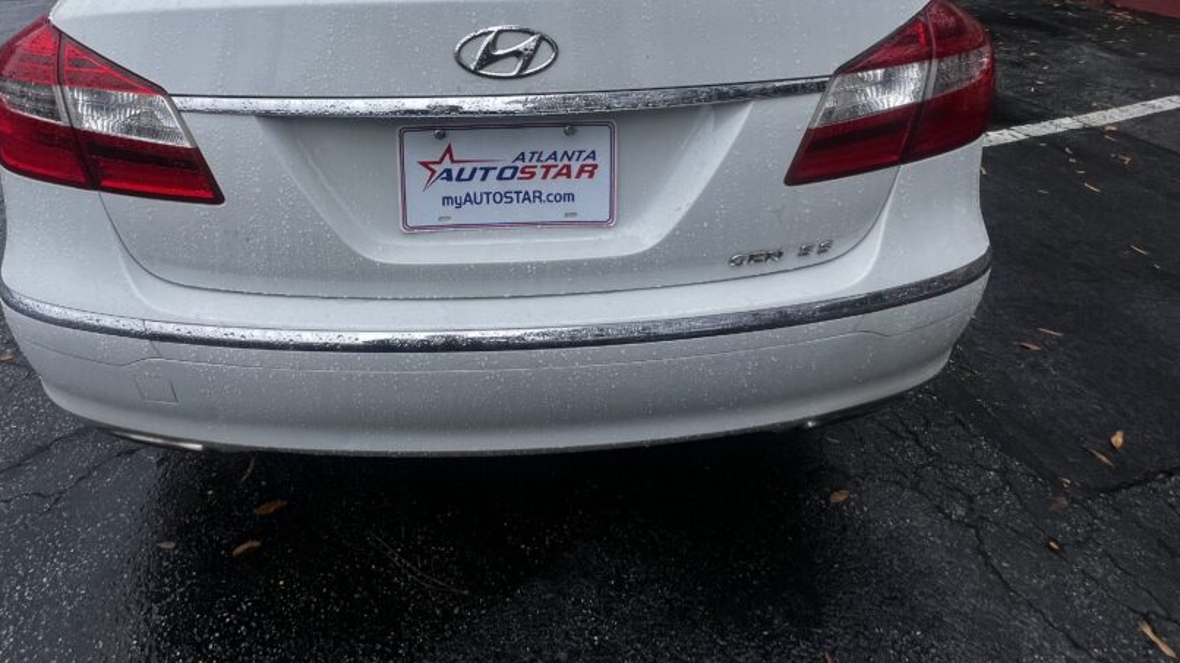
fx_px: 563
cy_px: 127
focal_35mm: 18
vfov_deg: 56.3
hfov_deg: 91.3
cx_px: 466
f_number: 1.8
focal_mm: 1.57
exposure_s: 1/449
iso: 32
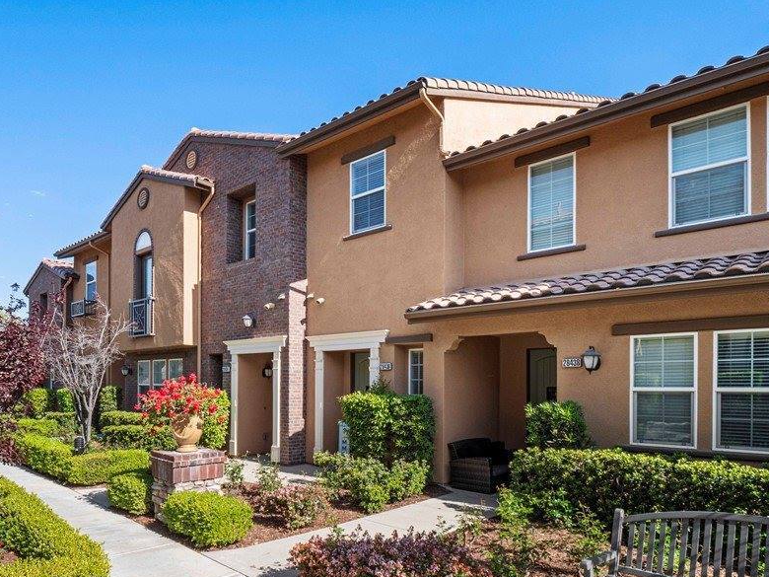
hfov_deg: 78.9
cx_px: 358
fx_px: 467
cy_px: 315
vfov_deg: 63.3
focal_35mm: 21
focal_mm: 8
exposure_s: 1/60
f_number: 8
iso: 200
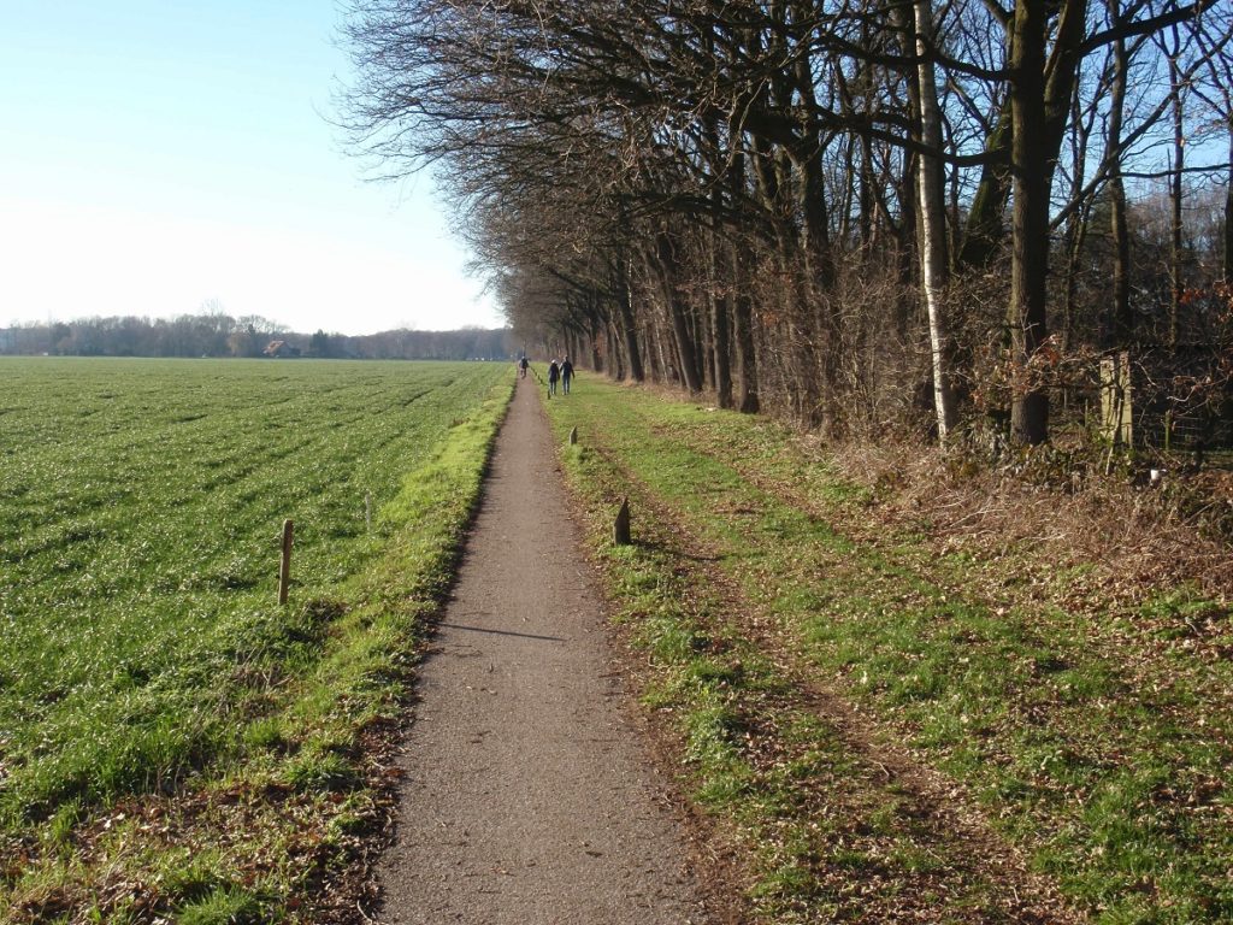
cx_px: 616
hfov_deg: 46.8
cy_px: 462
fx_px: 1425
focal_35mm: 40
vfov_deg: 36.0
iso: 64
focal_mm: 7.25
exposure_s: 1/200
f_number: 3.9
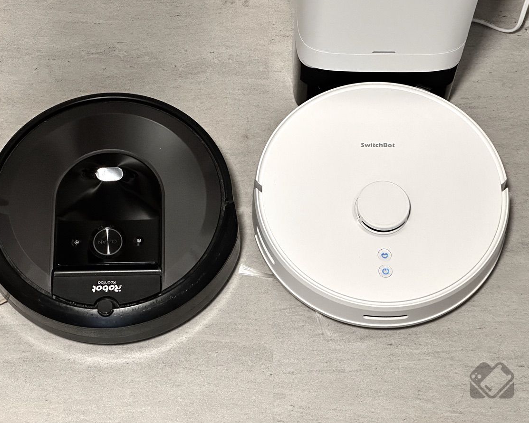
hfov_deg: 23.6
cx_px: 250
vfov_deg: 19.0
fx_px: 1268
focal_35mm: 81
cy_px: 210
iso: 500
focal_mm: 9
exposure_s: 1/50
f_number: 2.8
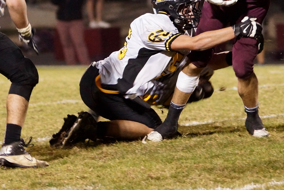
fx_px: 4220
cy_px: 18
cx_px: 226
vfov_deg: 2.6
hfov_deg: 3.9
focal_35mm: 535
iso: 1600
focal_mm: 140
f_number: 3.2
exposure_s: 1/200
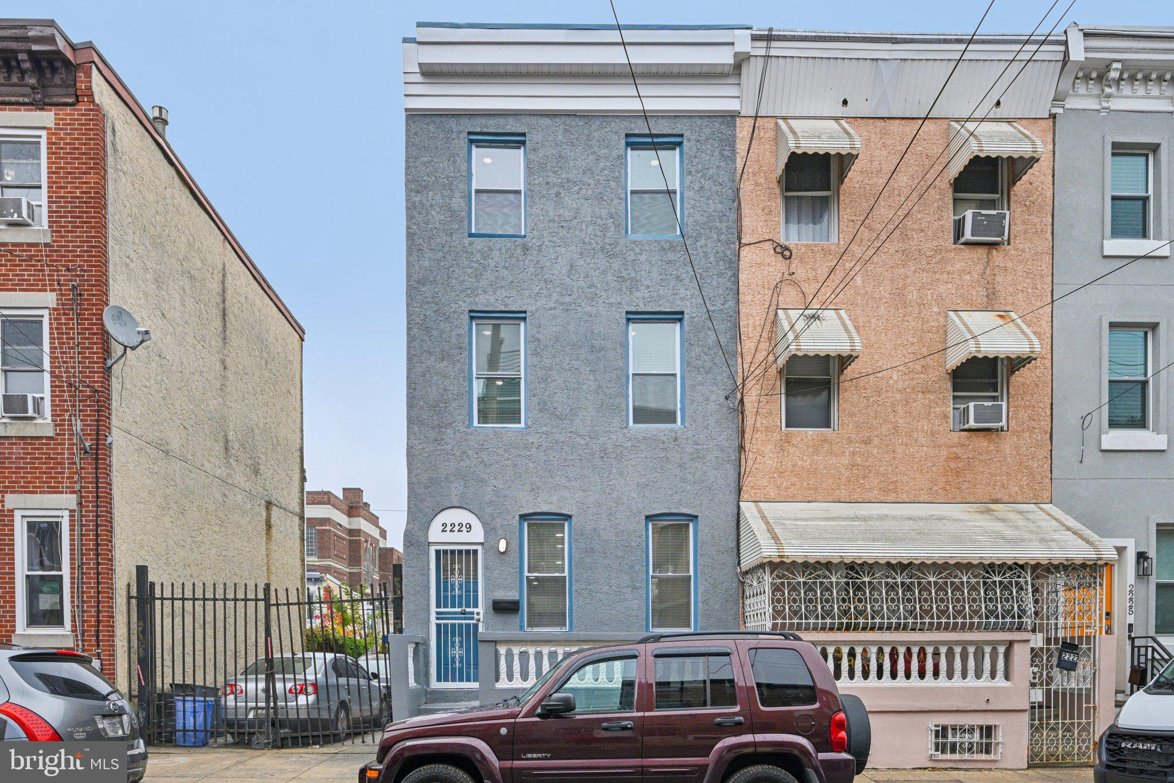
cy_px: 392
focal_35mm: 22
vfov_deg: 56.1
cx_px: 587
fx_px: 734
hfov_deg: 77.3
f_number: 8
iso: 800
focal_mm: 22.5
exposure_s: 1/500
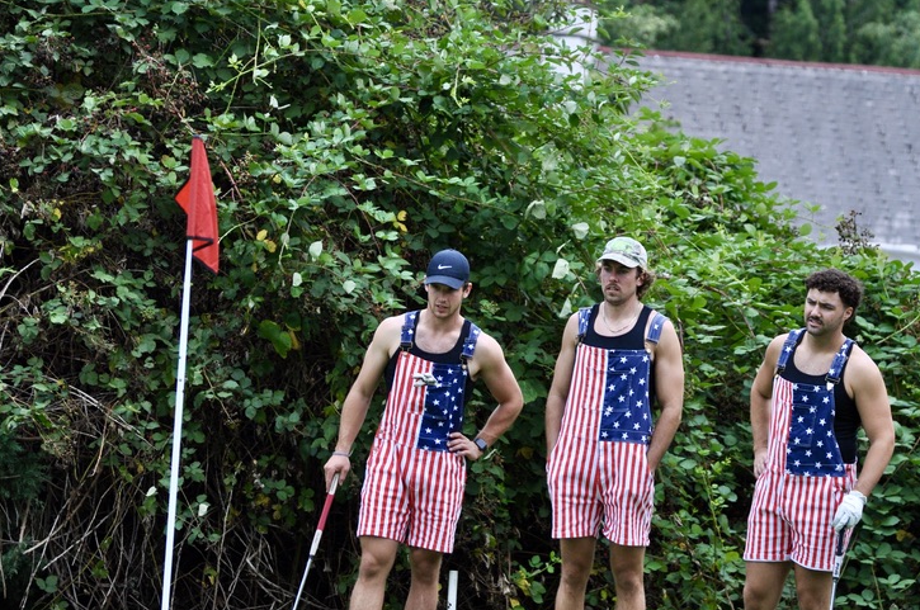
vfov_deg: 4.5
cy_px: 389
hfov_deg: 6.8
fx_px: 7750
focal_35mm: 304
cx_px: 639
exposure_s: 1/1250
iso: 400
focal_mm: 135
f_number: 4.8
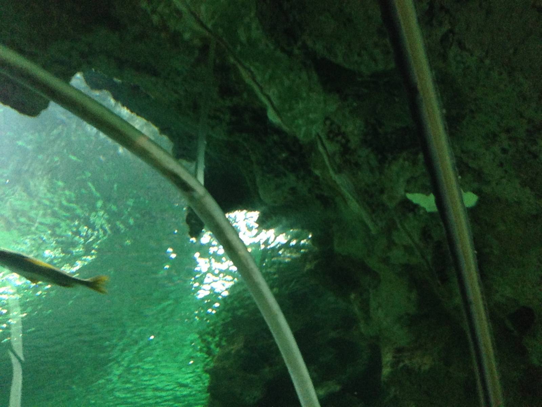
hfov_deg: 29.4
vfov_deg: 22.3
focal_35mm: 66
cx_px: 271
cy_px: 204
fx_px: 1033
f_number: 2.4
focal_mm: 4.12
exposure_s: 1/20
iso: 640
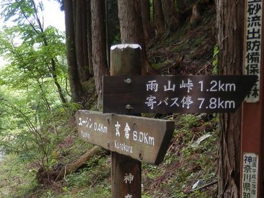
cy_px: 142
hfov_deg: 35.3
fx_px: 404
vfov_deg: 27.2
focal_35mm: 53
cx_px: 61
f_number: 3.2
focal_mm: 5
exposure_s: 1/60
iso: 80
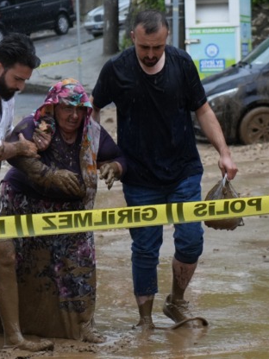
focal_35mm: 153
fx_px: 1585
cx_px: 83
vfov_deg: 12.9
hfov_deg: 9.7
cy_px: 179
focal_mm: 70
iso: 2000
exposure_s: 1/640
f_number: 4
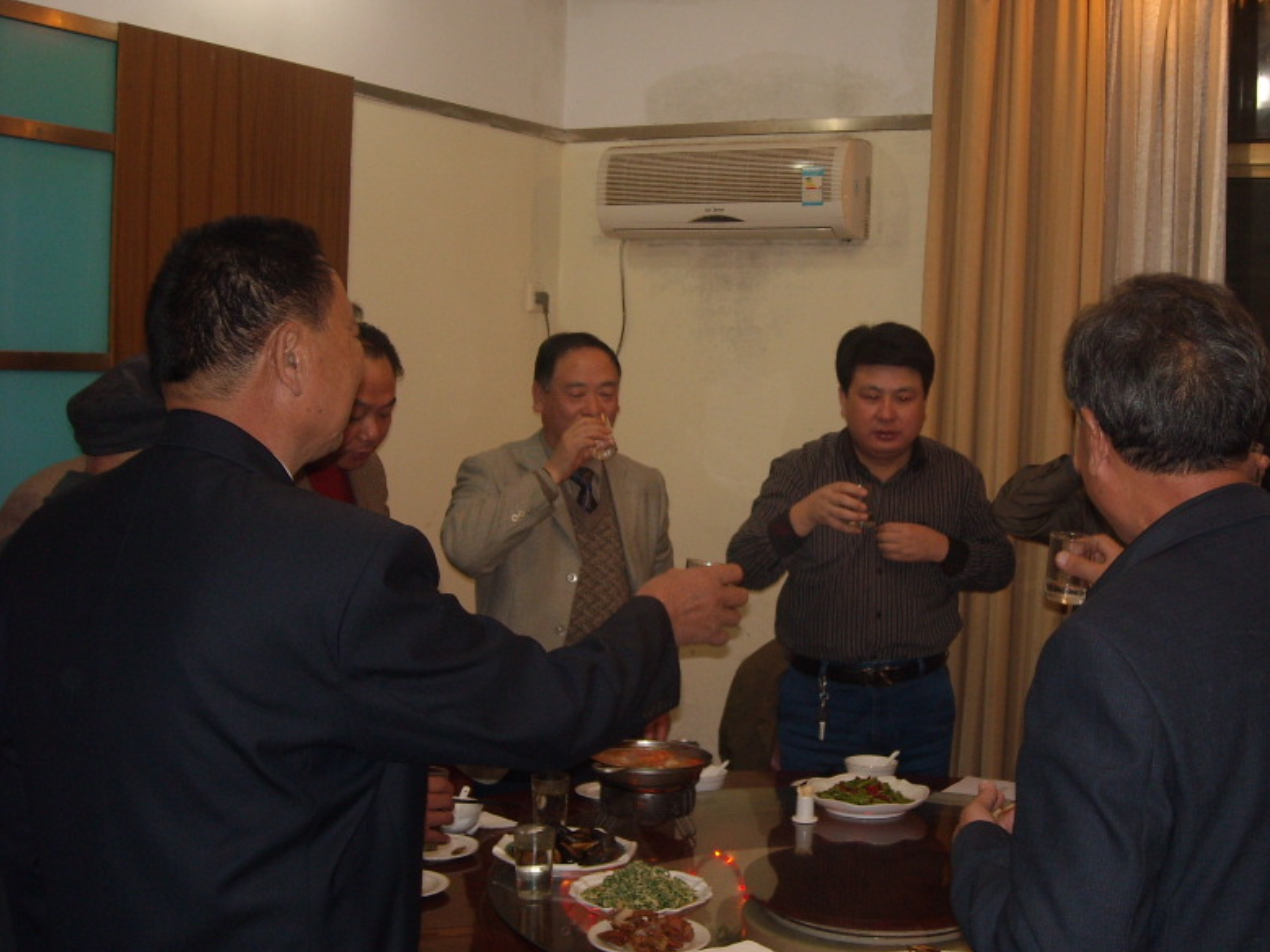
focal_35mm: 46
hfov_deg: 40.8
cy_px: 505
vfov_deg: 31.5
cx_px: 827
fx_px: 1687
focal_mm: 5.7
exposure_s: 1/30
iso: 100
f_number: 2.8
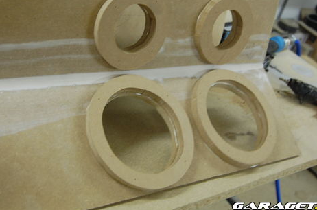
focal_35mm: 54
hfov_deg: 36.8
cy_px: 67
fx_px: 475
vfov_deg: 24.8
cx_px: 130
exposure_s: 1/13
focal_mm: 26
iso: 800
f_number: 4
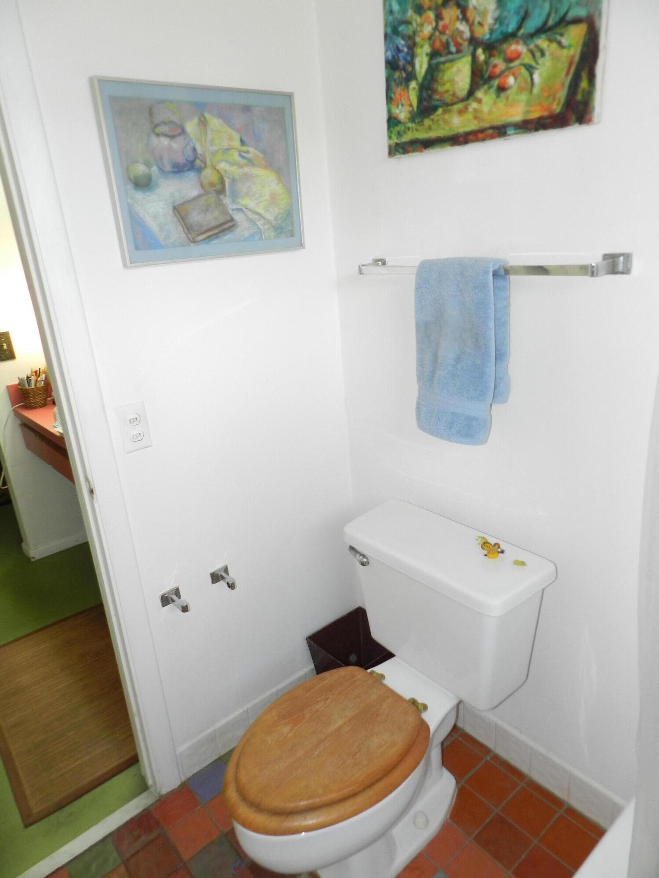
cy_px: 439
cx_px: 330
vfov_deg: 73.9
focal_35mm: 23
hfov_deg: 58.9
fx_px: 584
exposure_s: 1/30
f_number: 3.4
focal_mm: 4
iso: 200
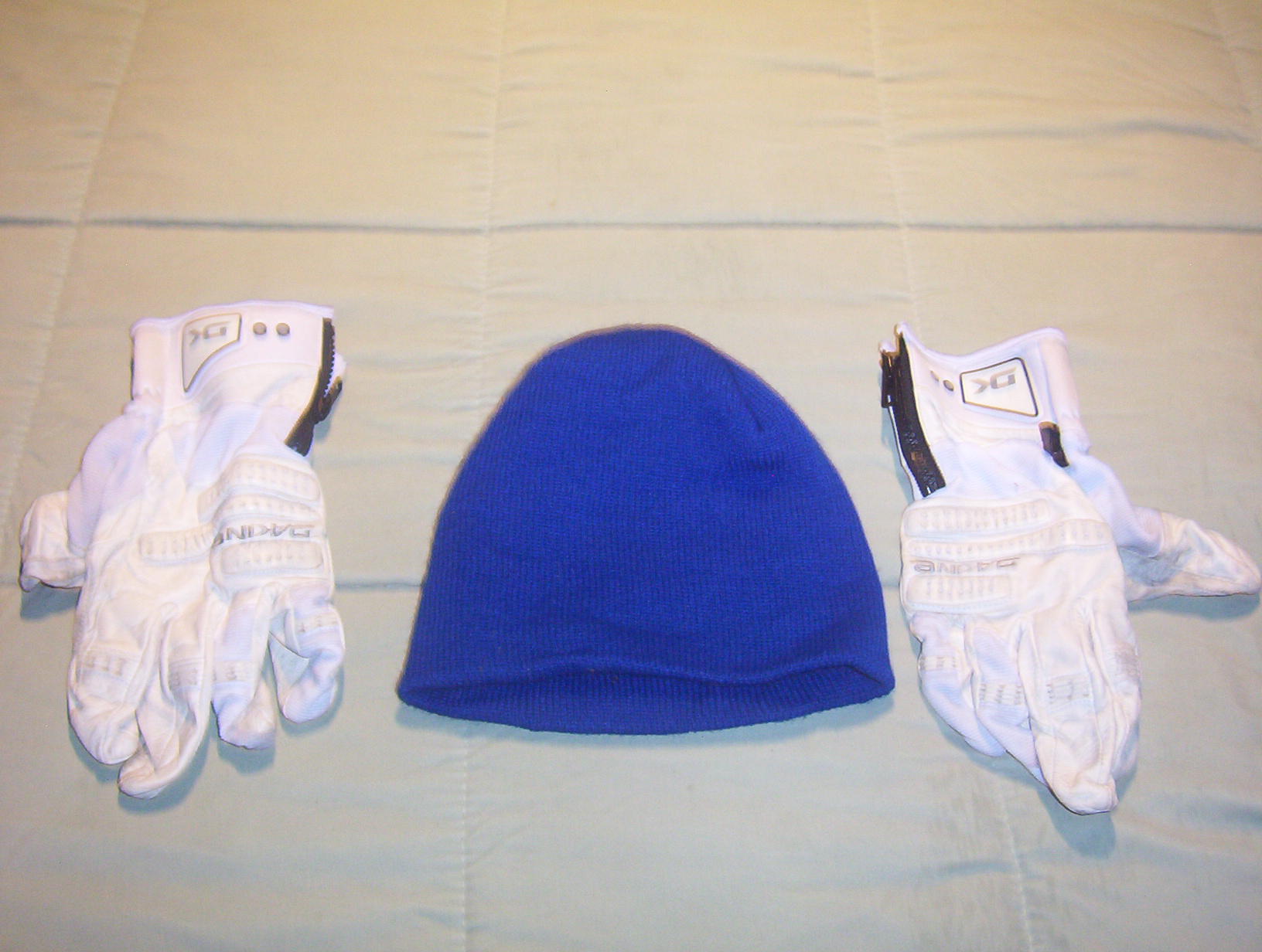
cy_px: 476
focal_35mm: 36
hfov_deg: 51.2
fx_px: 1316
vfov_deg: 39.8
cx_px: 631
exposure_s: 1/30
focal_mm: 5.54
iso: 140
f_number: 2.76
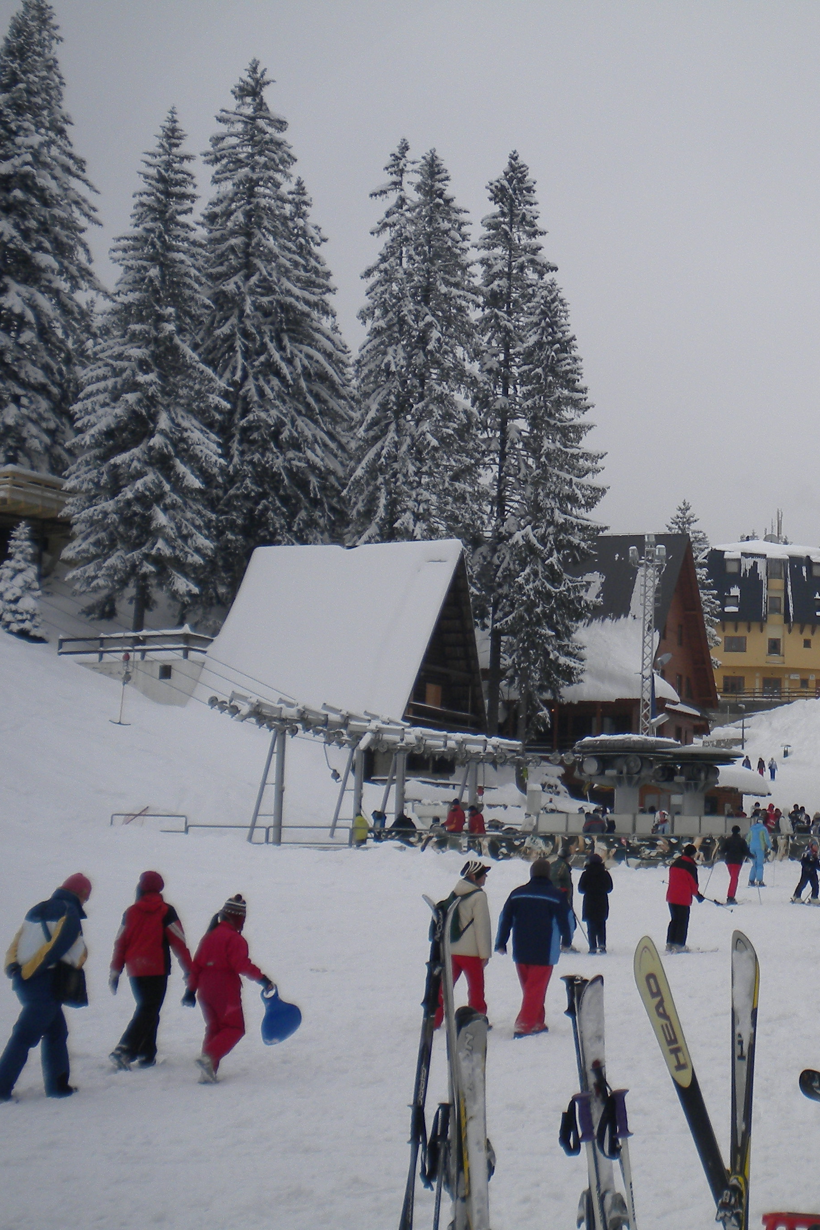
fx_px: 1948
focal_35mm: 57
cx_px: 783
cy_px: 616
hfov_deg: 23.0
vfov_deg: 35.1
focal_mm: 7.4
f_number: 4.9
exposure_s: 1/801
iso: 80
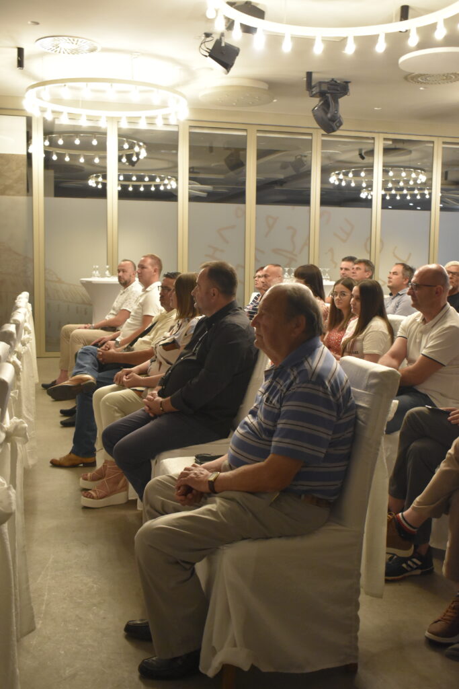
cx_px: 230
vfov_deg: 51.3
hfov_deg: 35.5
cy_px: 344
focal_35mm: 38
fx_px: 717
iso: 2000
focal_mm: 25
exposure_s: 1/30
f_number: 4
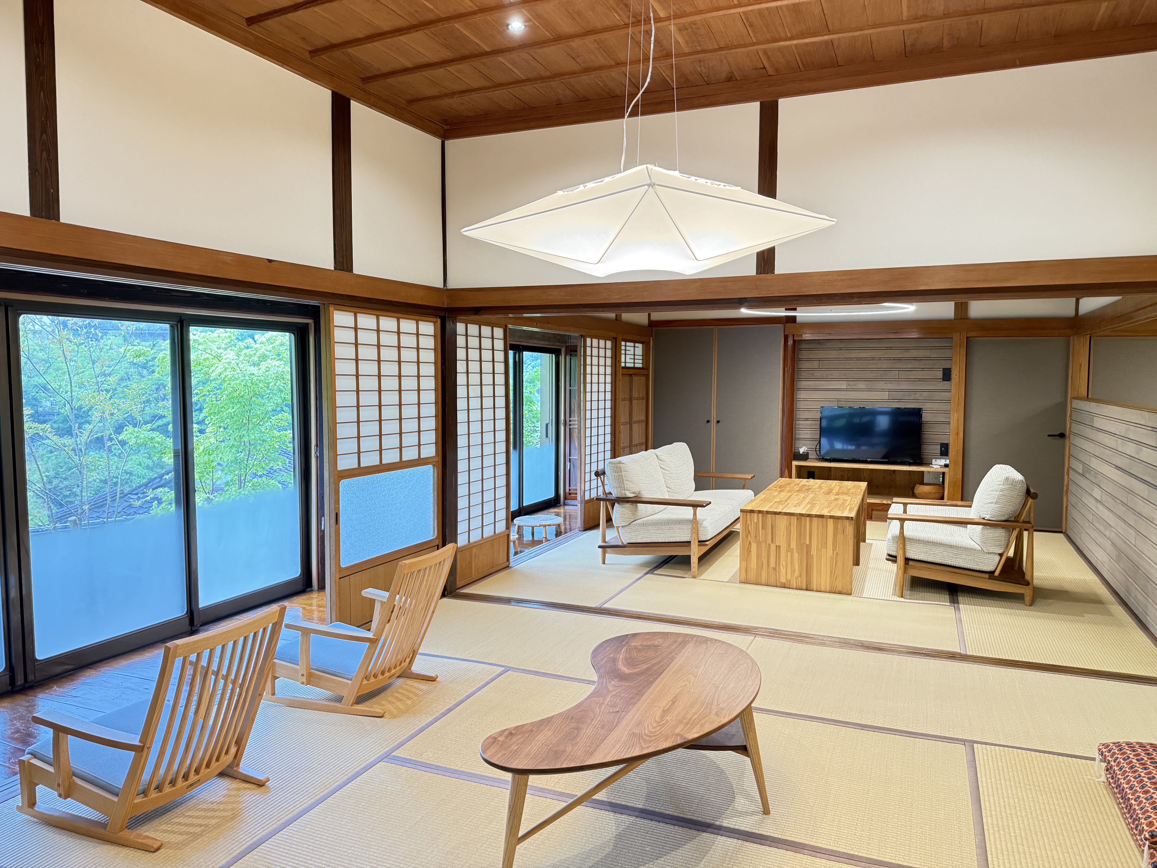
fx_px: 802
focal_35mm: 24
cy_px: 434
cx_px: 578
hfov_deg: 71.6
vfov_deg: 56.8
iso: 640
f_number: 1.78
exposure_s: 1/60
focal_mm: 6.76
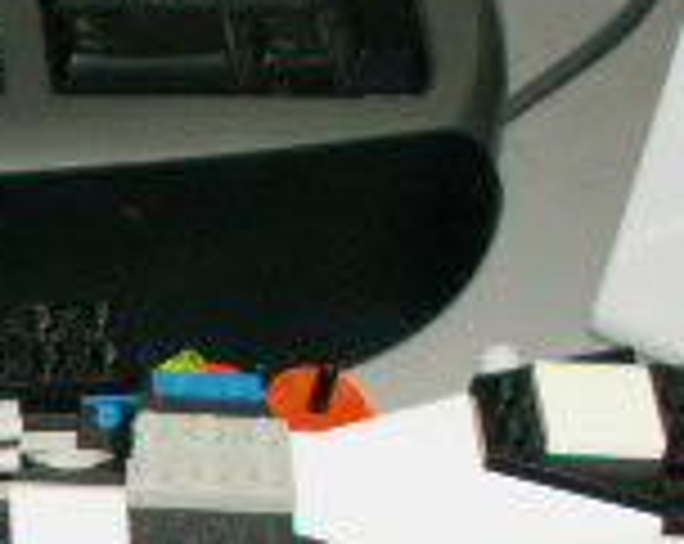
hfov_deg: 13.0
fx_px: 2909
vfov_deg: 10.4
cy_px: 733
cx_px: -176
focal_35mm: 144
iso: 160
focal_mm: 5.86
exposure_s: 1/40
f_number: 2.8
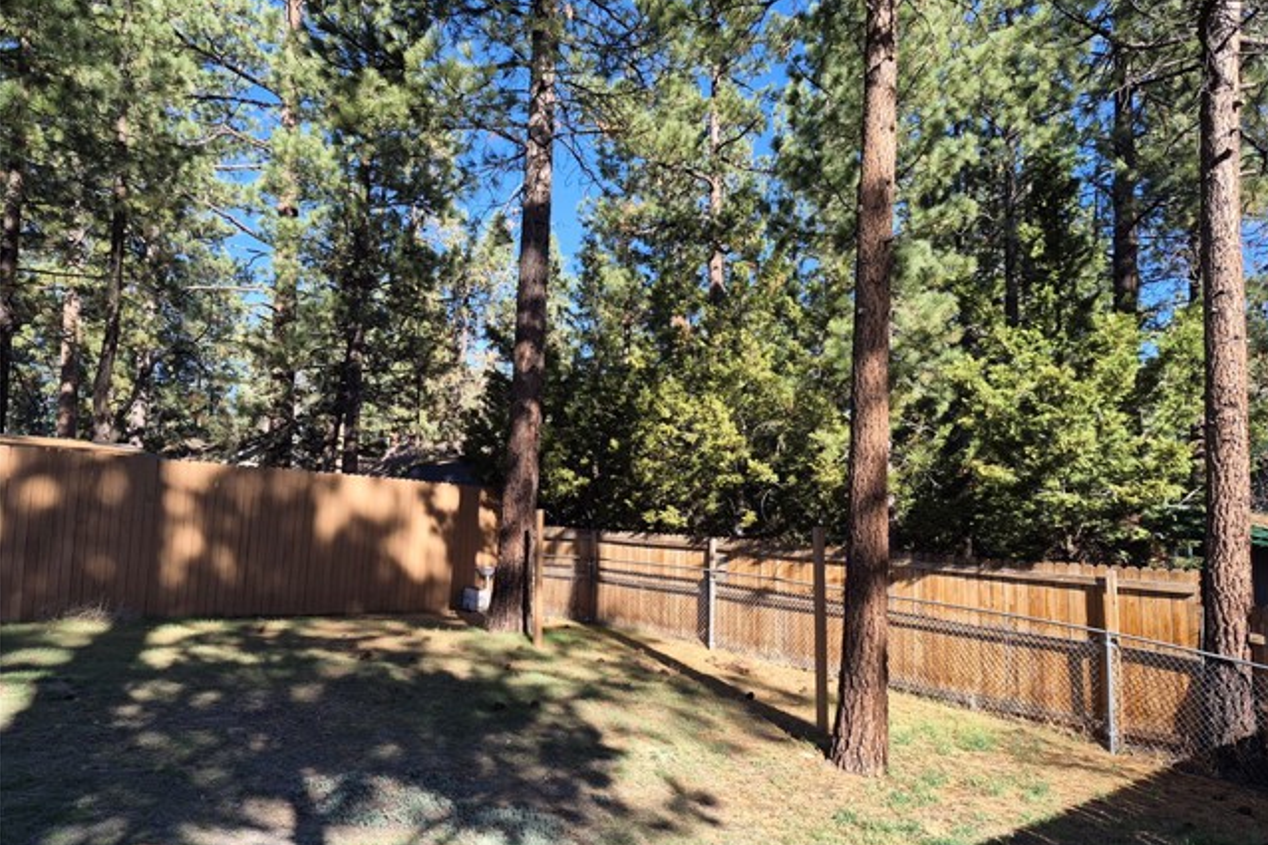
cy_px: 425
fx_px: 845
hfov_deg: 73.8
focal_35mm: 24
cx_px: 634
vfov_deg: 53.1
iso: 80
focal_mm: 5.4
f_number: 1.8
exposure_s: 1/1472
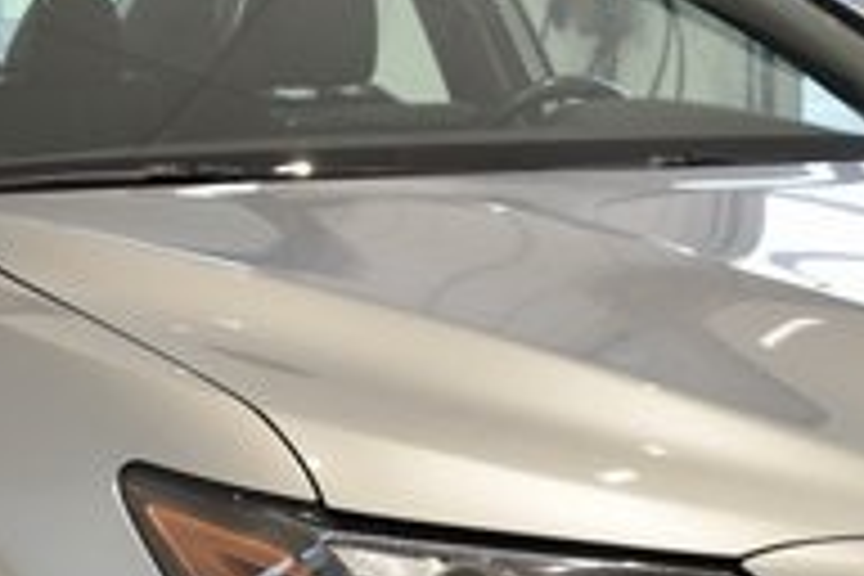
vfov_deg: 12.3
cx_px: 558
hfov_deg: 18.5
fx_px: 2640
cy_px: 619
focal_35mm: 110
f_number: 3.8
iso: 125
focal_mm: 22
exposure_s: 1/40
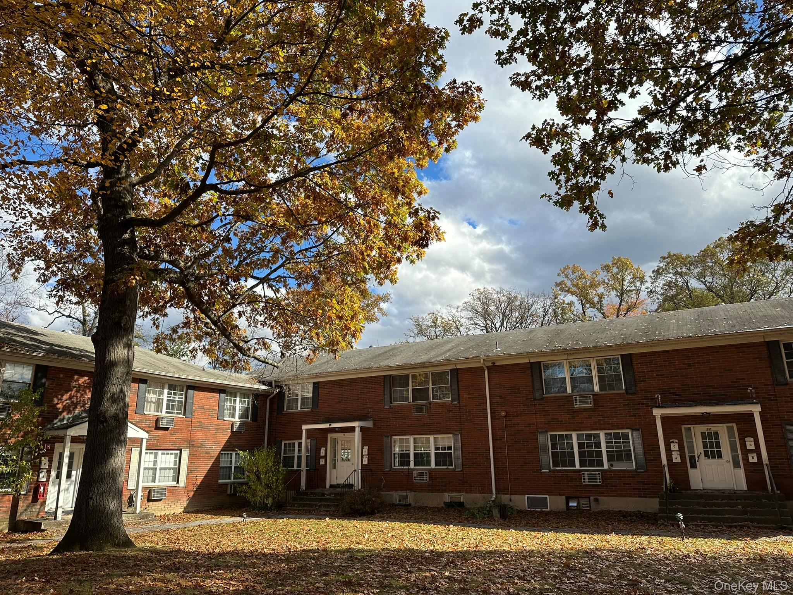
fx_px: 550
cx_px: 396
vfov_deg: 56.8
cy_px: 298
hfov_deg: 71.6
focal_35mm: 24
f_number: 1.78
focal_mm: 6.86
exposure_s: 1/2882
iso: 80
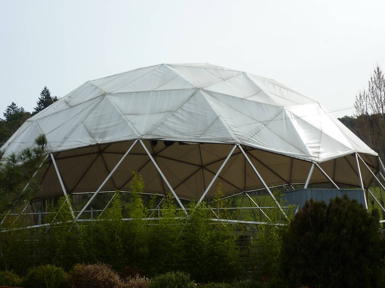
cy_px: 144
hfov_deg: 39.7
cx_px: 192
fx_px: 534
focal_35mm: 48
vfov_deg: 30.3
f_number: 4.5
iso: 80
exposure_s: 1/640
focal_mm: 7.9
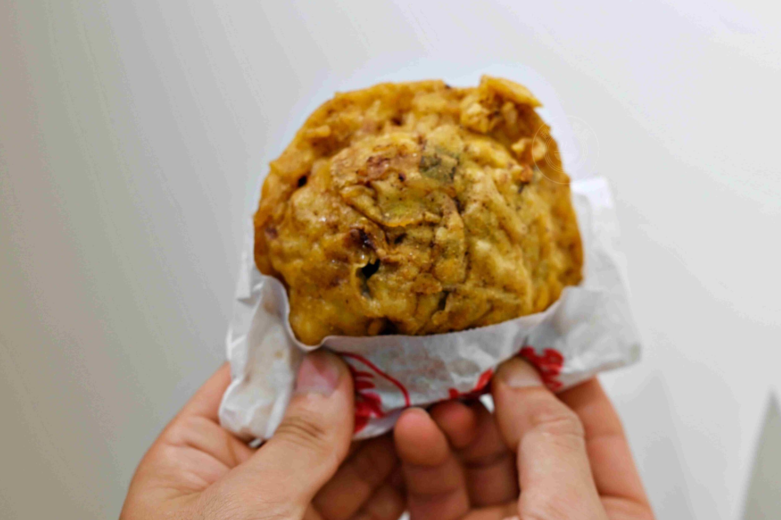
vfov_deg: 17.9
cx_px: 386
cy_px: 260
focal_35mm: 76
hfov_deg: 26.7
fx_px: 1649
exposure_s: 1/100
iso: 110
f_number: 3.2
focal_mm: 50
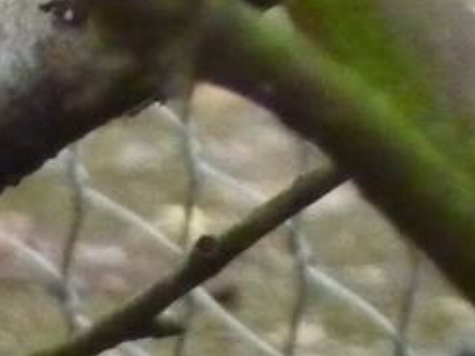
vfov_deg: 0.8
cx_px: 956
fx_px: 26787
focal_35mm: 1954
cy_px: -803
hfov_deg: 1.0
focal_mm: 49.2
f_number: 4.9
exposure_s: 1/320
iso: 800
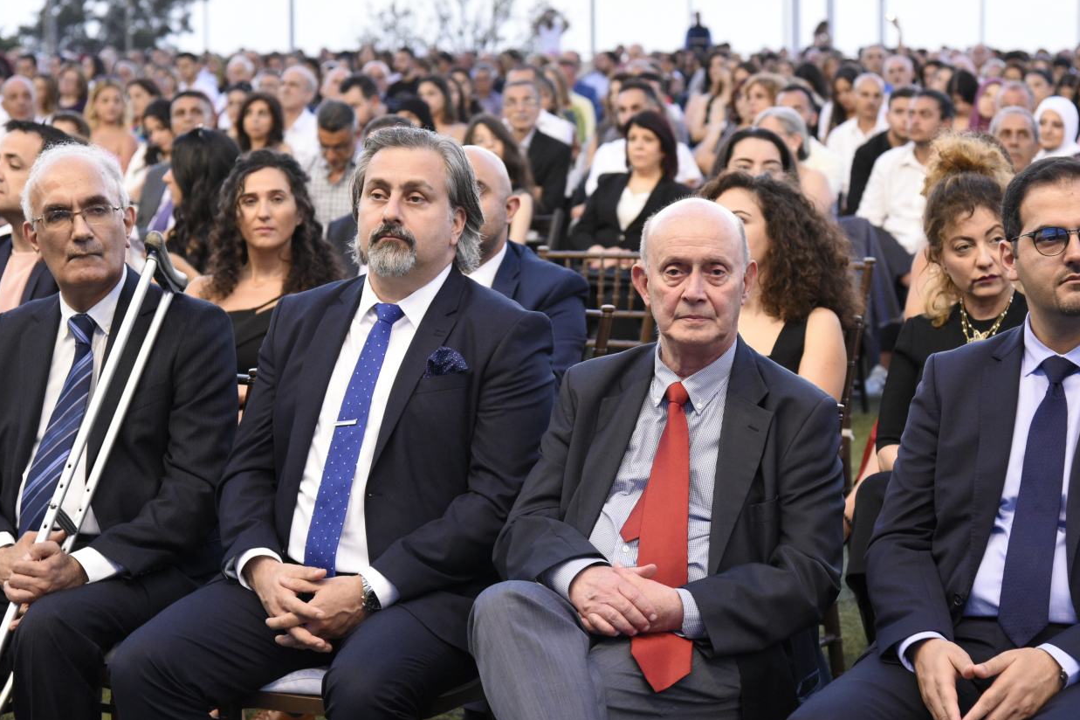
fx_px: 2909
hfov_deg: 21.0
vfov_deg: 14.1
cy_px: 379
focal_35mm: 97
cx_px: 577
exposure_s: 1/80
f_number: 4.5
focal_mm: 75
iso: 3200
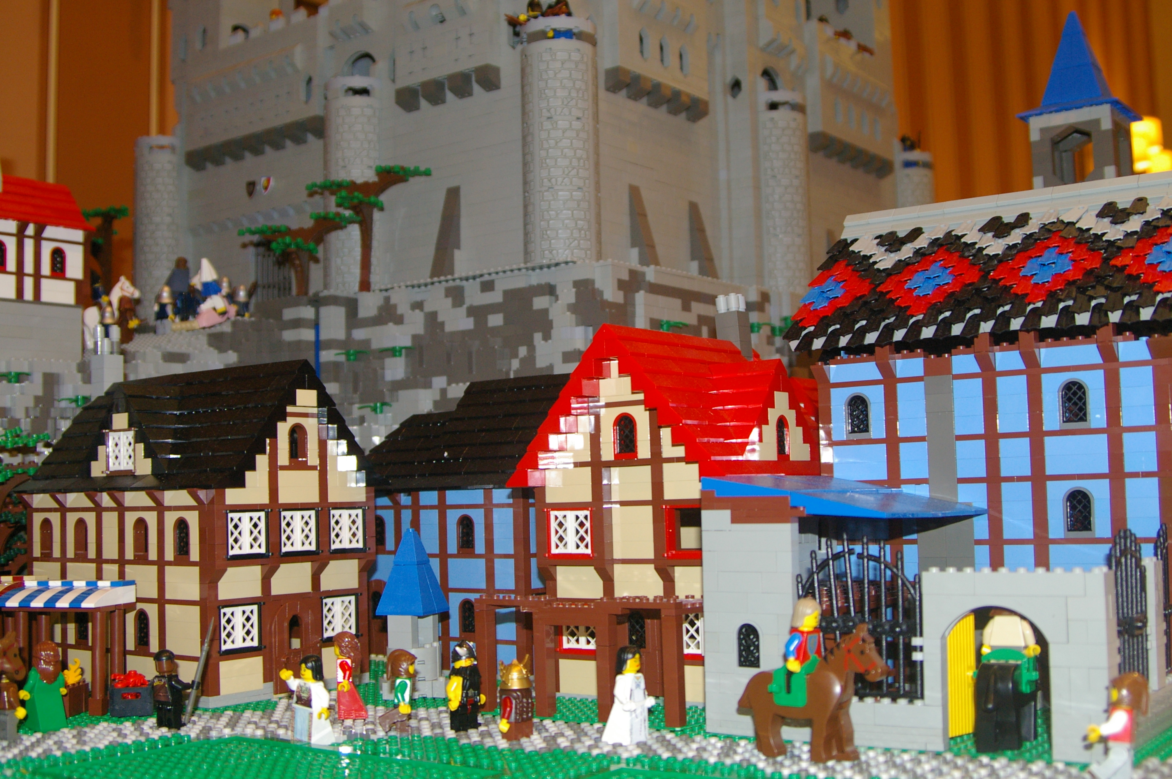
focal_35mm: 42
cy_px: 390
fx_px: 1366
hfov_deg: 46.4
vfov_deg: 31.8
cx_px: 586
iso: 800
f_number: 5.6
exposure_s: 1/45
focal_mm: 28
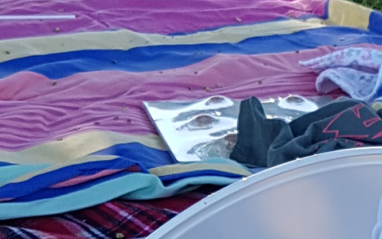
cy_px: 340
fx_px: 1739
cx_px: 685
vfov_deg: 7.7
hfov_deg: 11.6
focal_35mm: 167
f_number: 1.7
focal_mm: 4.2
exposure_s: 1/475
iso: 40
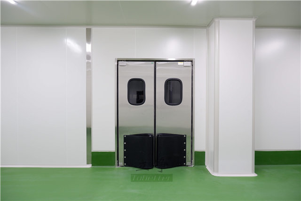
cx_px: 150
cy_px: 100
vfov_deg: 55.1
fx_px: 192
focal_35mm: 23
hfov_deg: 76.1
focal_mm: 15.2
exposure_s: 1/25
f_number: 3.5
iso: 400
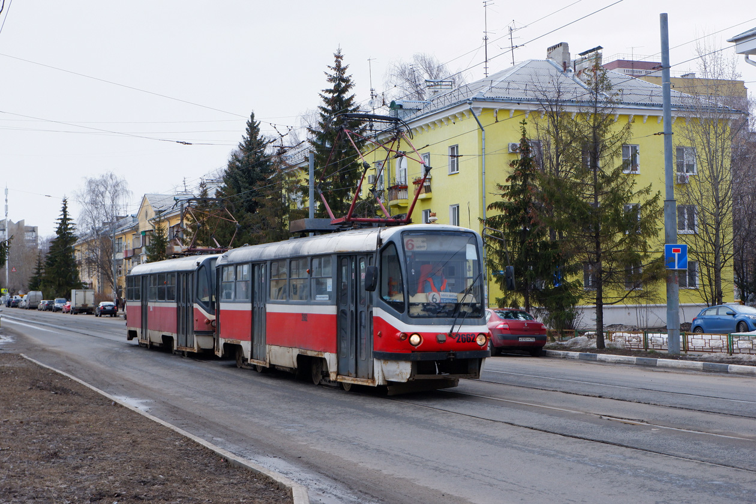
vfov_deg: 23.8
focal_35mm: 57
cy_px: 252
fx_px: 1197
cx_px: 378
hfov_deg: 35.1
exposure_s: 1/800
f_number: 5.2
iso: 500
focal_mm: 38.5
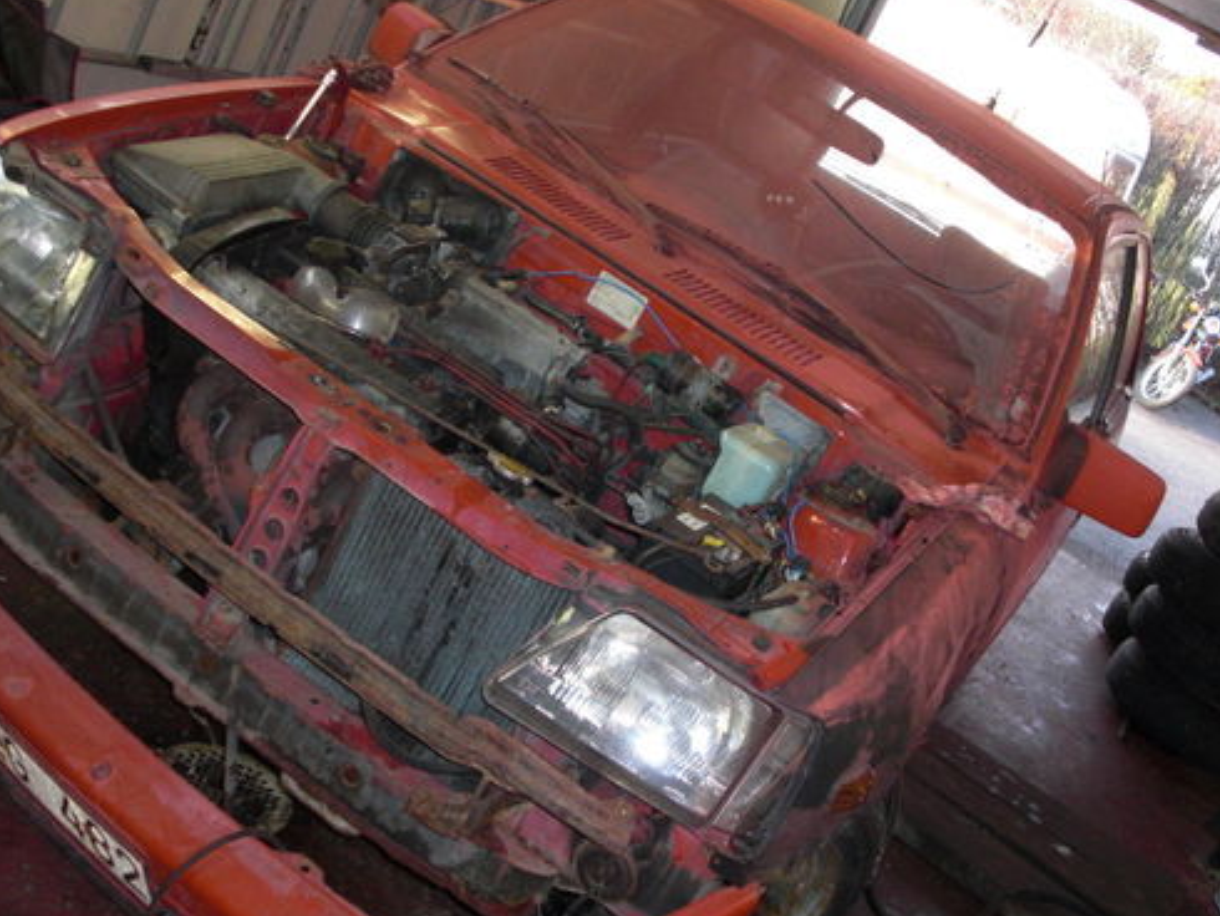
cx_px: 627
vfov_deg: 30.9
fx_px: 1657
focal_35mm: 47
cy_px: 485
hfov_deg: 40.4
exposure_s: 1/60
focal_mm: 6.3
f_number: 2.8
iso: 200
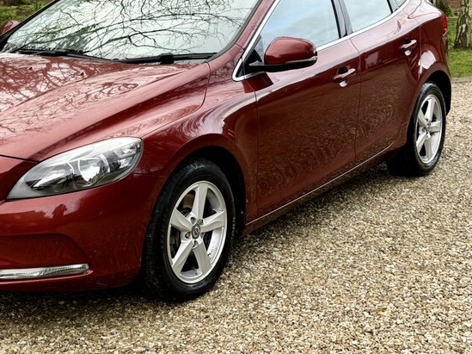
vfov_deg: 21.0
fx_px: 954
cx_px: 162
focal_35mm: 70
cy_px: 153
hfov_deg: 27.6
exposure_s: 1/257
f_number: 1.78
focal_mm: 6.76
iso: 64
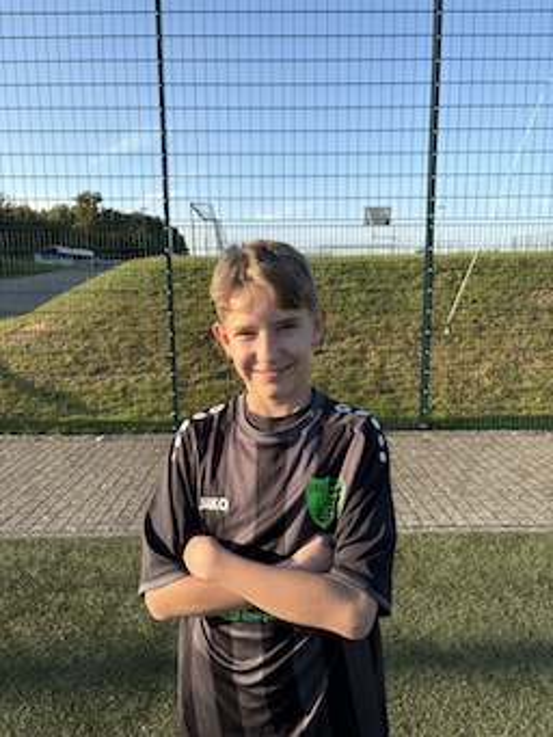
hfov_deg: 53.1
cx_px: 276
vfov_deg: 67.3
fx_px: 553
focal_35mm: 26
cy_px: 368
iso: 50
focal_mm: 5.96
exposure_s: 1/1420
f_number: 1.6
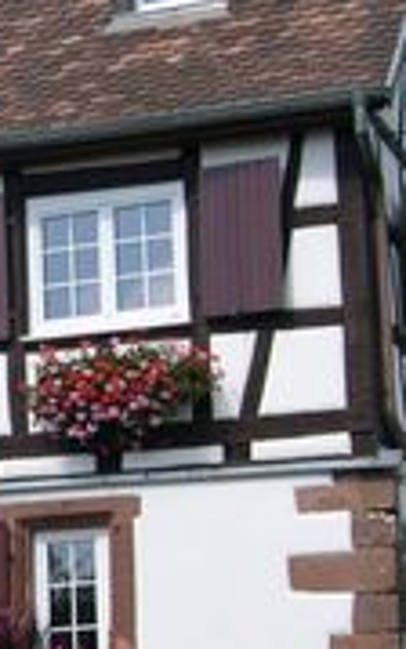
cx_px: -301
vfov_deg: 15.5
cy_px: 406
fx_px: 2388
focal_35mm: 135
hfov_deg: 9.3
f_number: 7.6
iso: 100
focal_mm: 8
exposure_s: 1/154
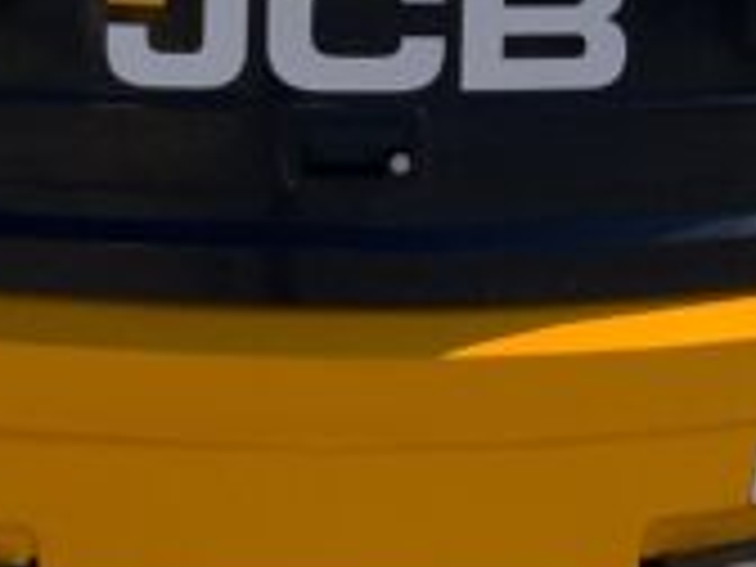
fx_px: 3866
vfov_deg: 8.3
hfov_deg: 11.1
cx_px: 648
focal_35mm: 177
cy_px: -36
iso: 16
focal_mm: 3
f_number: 1.8
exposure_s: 1/2320
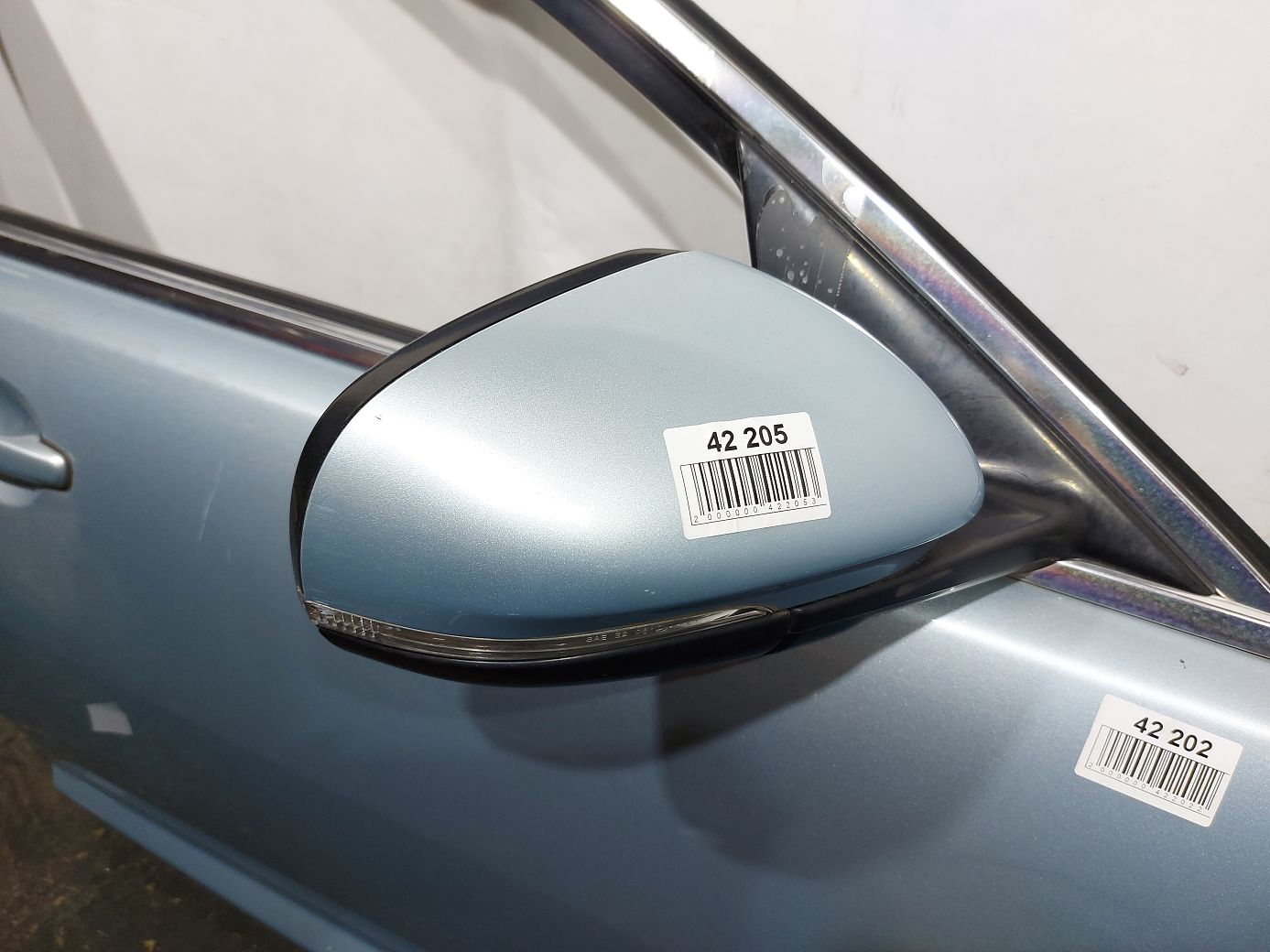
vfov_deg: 56.8
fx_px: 880
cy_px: 476
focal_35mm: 24
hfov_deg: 71.6
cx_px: 635
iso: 100
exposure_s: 1/50
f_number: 1.8
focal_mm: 5.23
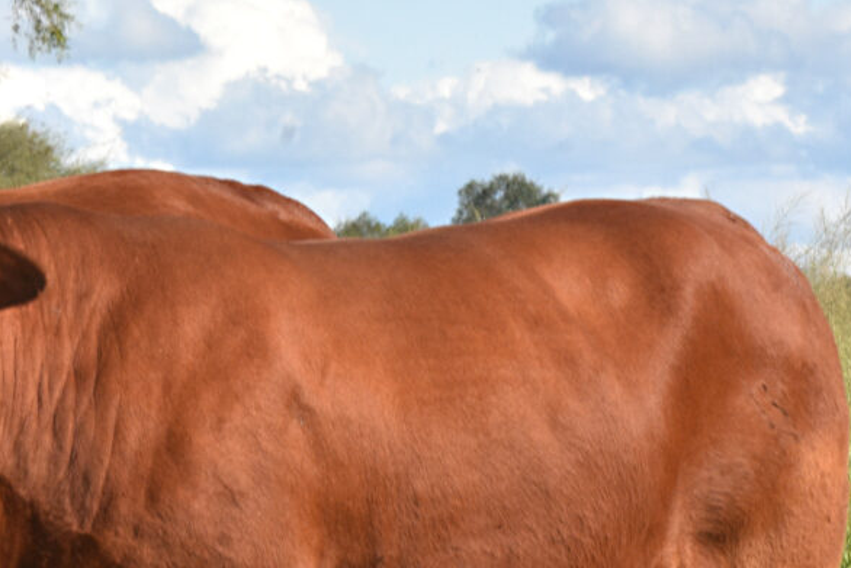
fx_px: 10403
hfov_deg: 4.7
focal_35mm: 440
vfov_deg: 3.1
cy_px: 556
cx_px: -13
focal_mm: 112
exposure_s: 1/250
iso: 800
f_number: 18
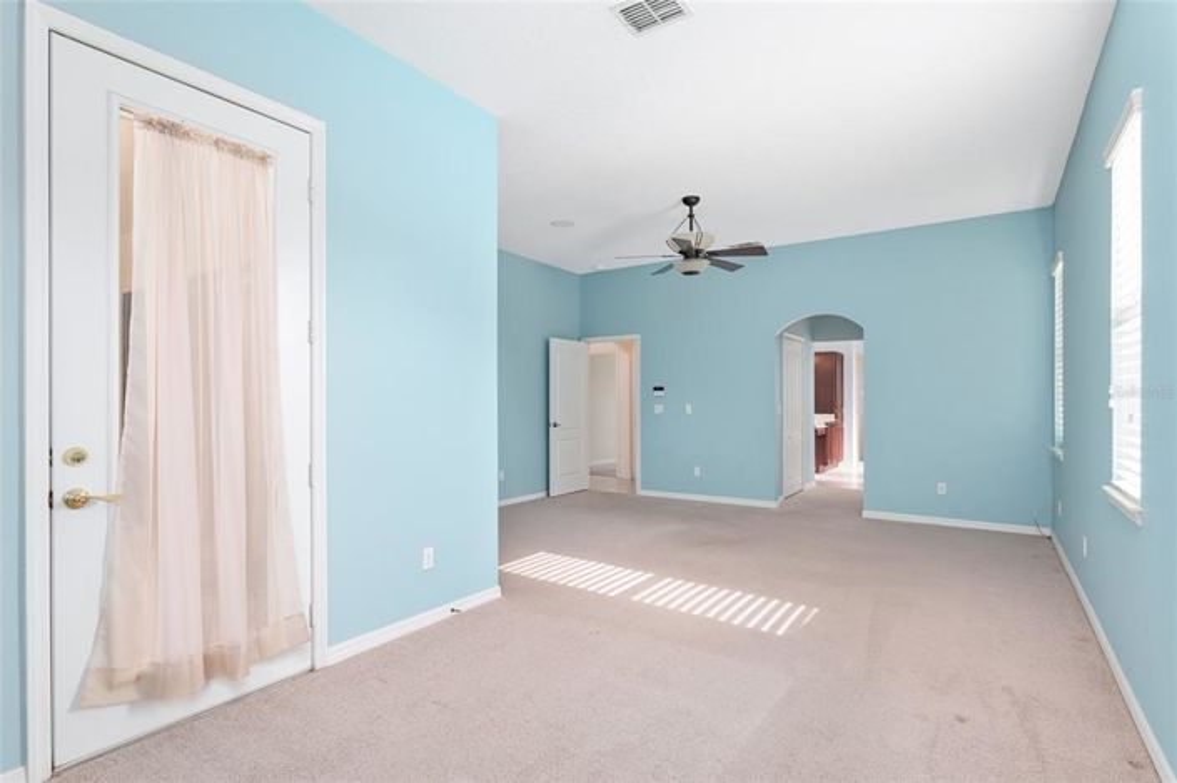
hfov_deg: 89.7
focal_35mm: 18
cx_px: 588
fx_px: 591
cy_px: 392
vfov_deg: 67.0
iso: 250
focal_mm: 18.1
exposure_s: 1/15
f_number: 7.1
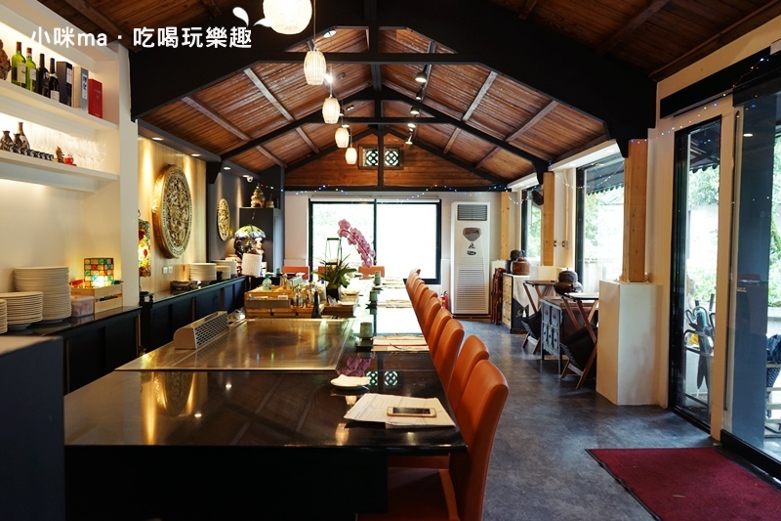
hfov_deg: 65.5
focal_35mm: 28
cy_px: 260
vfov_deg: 46.4
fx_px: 607
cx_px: 390
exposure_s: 1/60
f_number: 3.5
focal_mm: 28
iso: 640
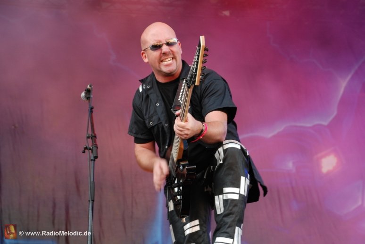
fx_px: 1142
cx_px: 182
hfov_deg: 18.2
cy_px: 122
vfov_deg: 12.2
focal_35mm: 112
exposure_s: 1/60
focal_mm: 75
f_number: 5.6
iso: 400
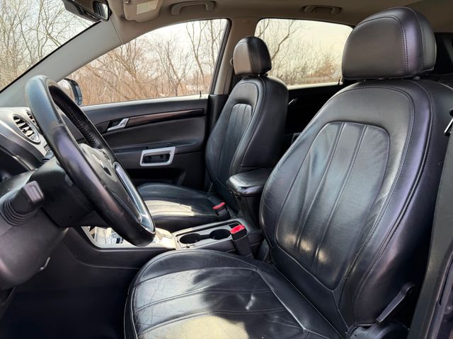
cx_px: 226
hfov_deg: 71.6
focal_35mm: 24
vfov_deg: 56.8
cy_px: 170
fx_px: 314
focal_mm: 6.76
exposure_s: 1/353
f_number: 1.78
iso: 100
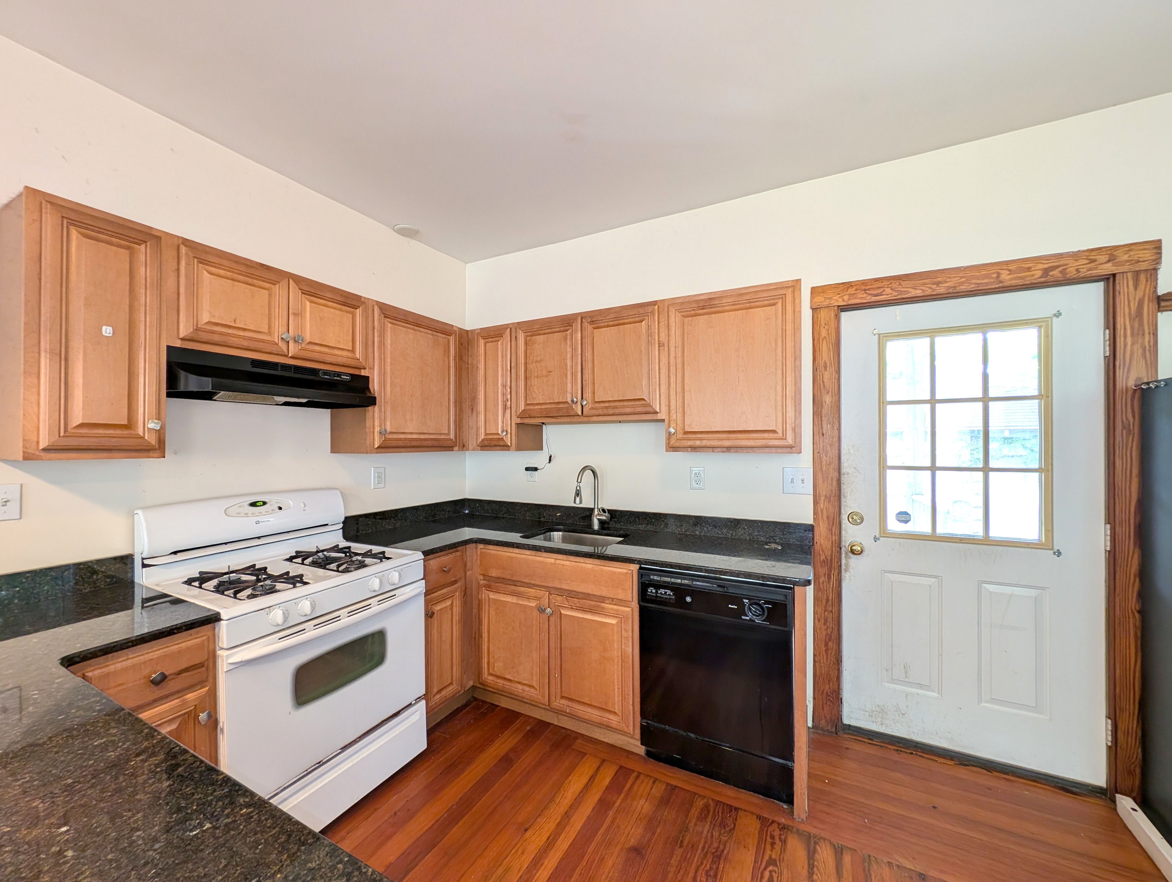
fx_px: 407
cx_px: 586
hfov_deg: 110.5
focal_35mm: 12
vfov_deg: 94.6
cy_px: 441
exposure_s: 1/30
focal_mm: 2.23
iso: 77
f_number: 1.95
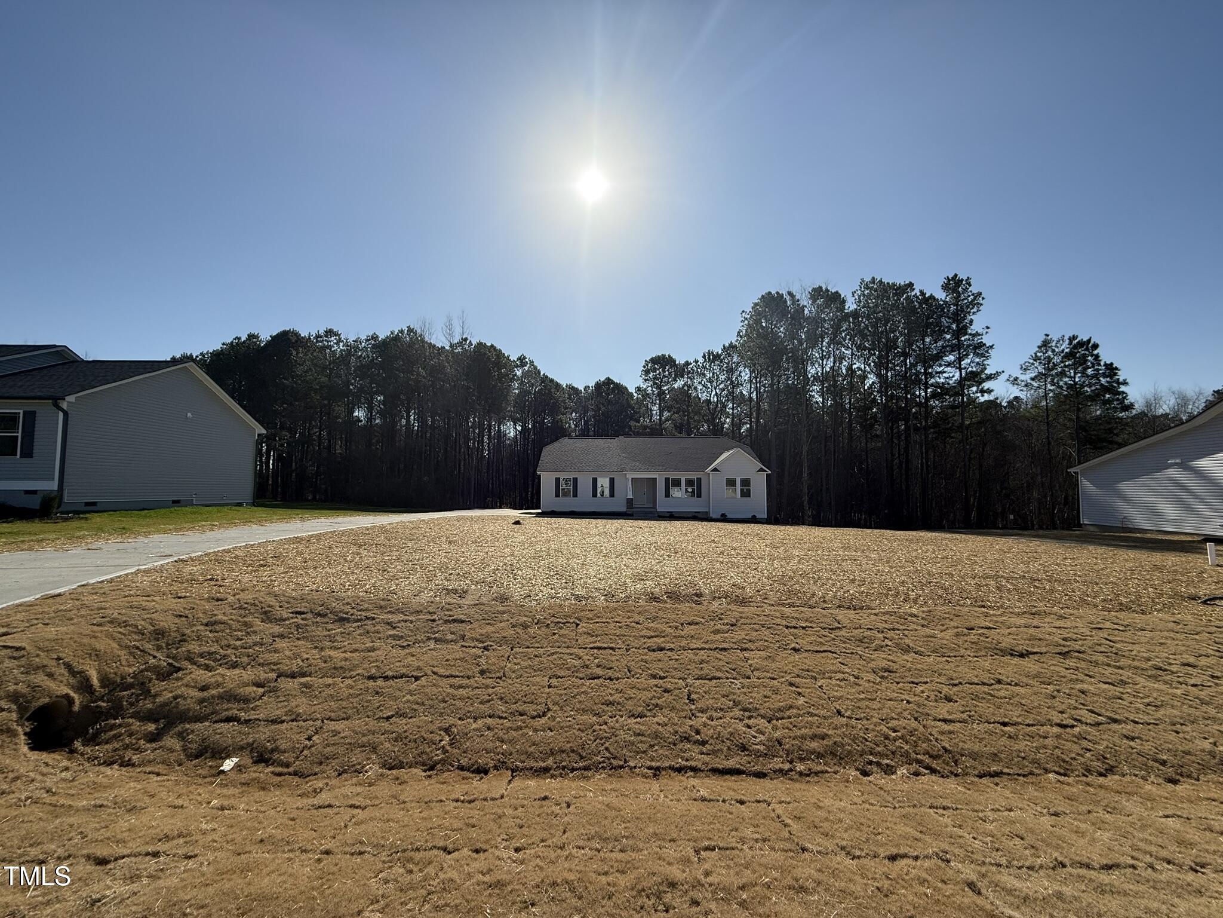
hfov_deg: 102.1
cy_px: 459
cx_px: 612
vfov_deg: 85.7
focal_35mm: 14
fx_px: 495
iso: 50
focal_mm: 2.22
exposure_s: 1/4425
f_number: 2.2
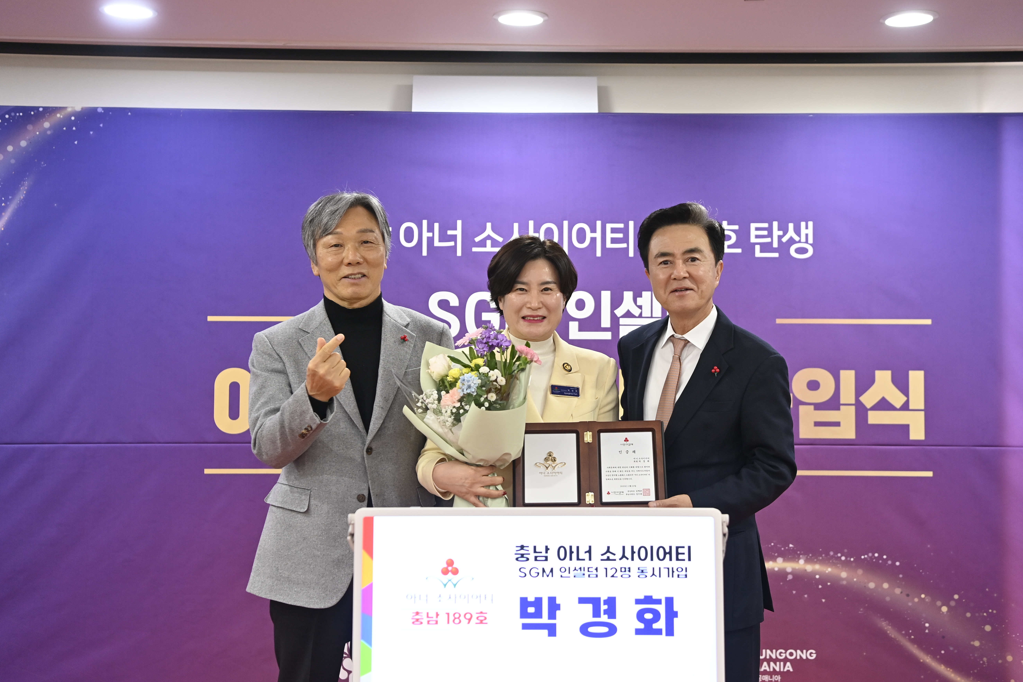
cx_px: 530
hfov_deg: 41.1
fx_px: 1364
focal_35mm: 48
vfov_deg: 28.1
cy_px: 336
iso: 1600
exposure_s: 1/200
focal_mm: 45
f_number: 3.5
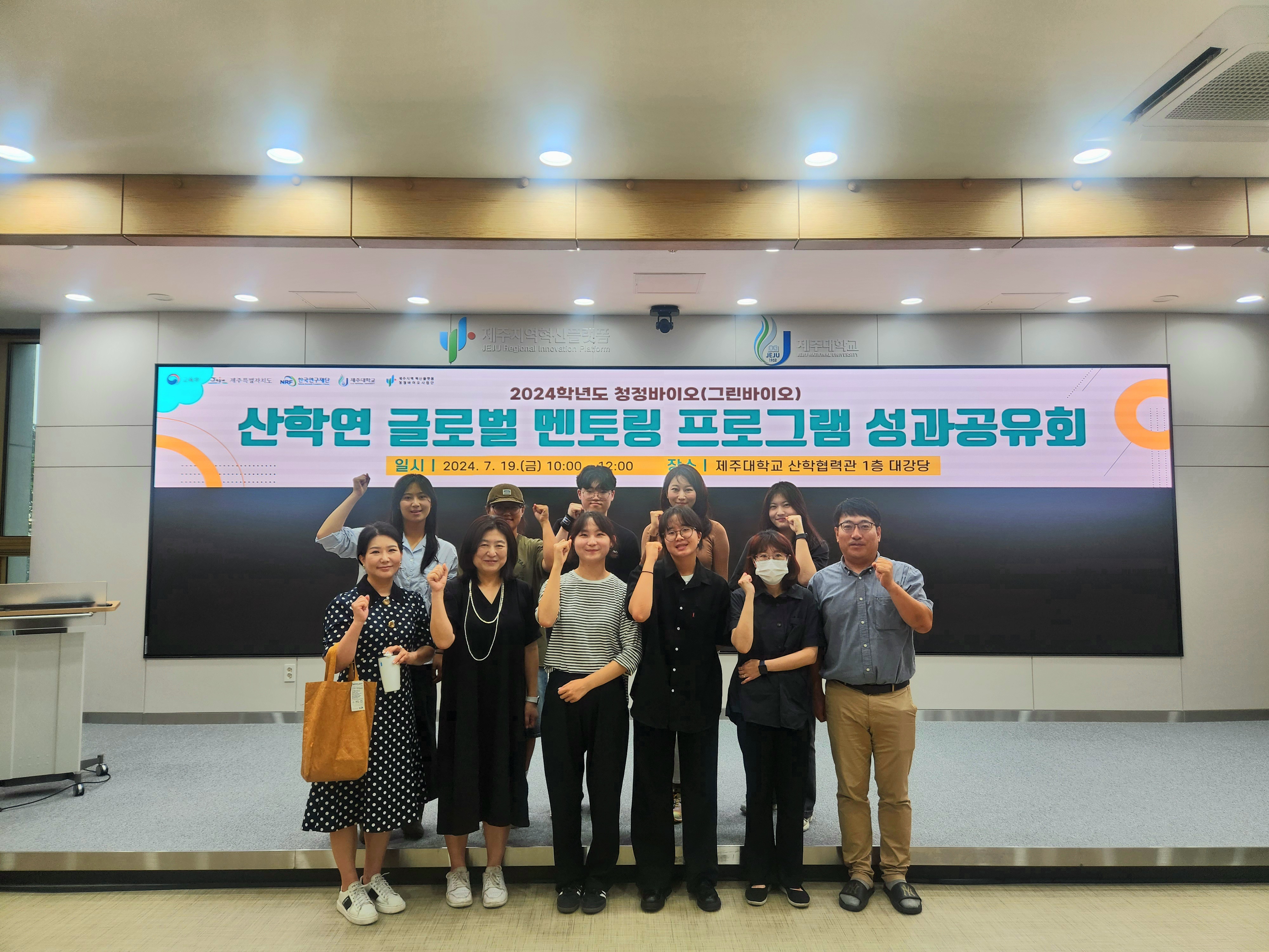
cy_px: 476
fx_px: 843
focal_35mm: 23
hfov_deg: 73.9
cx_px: 634
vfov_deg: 58.9
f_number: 1.8
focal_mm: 5.4
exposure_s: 1/120
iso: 50
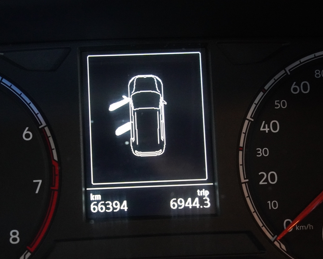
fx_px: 612
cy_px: 141
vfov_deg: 23.8
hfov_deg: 29.5
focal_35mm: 64
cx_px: 129
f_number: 2.8
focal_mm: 34
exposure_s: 1/40
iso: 6400
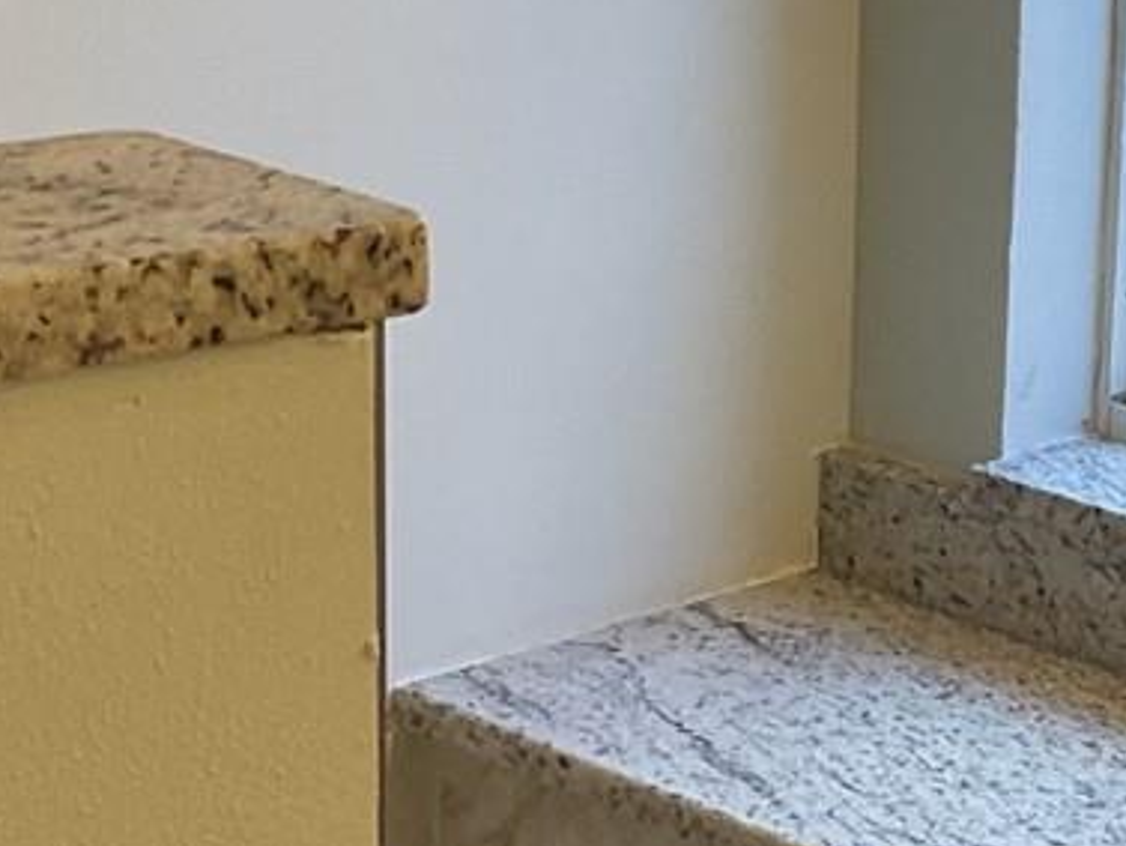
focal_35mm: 123
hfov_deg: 15.6
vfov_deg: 12.0
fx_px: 4002
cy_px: 532
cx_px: 1225
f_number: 1.8
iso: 64
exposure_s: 1/120
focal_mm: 3
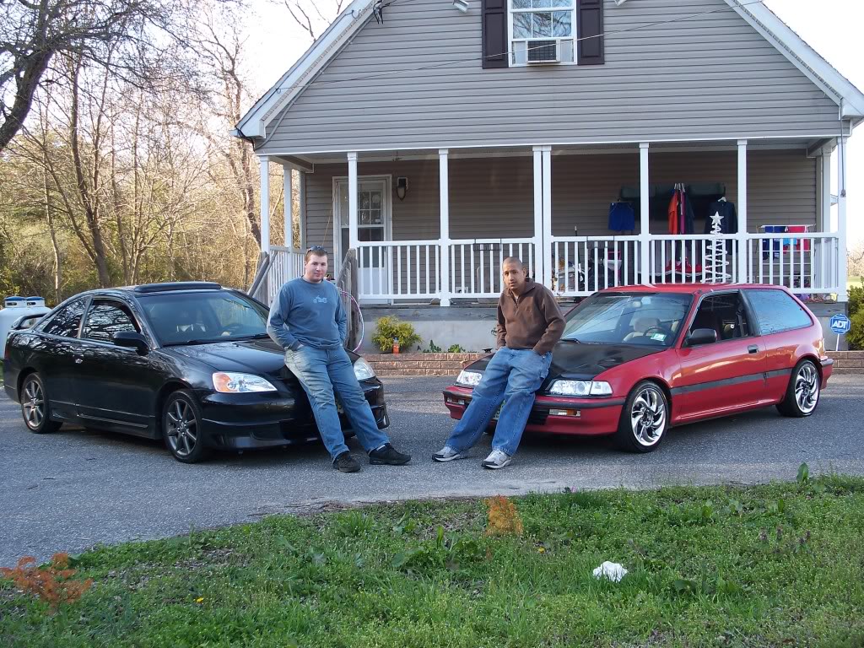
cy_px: 324
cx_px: 432
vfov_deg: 30.9
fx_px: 1173
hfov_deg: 40.4
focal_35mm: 47
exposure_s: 1/100
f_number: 2.9
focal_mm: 9.86
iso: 80
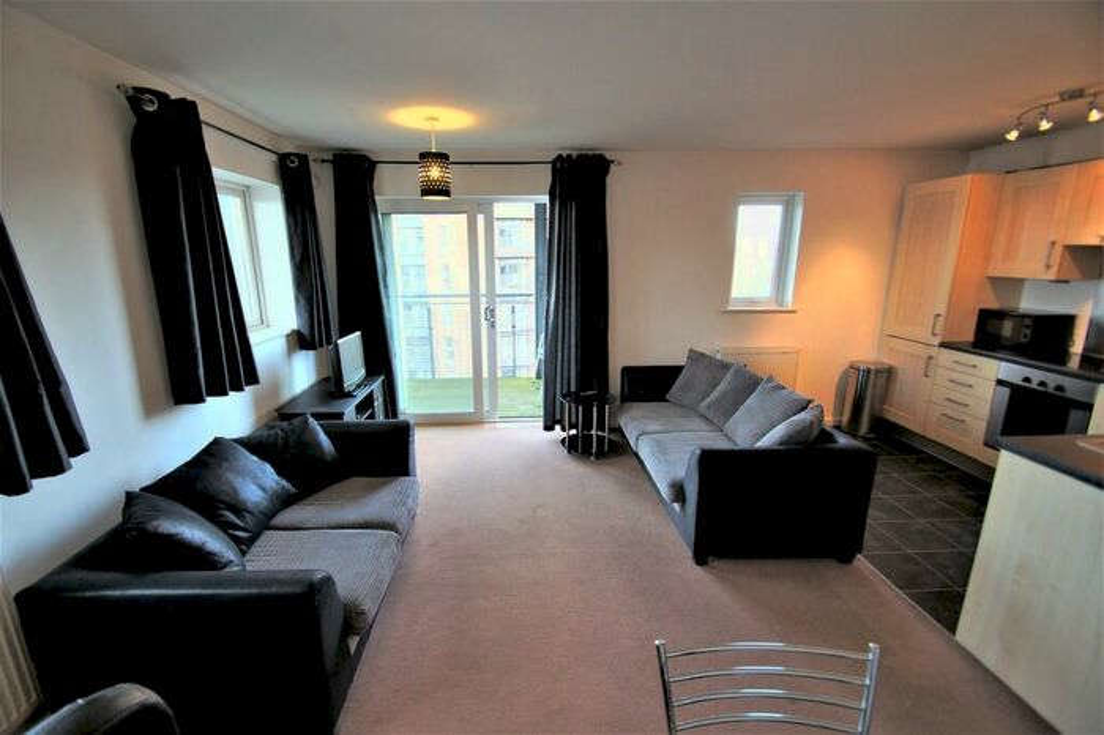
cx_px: 552
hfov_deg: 100.4
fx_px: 460
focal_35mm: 15
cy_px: 368
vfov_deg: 77.3
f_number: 3.5
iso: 200
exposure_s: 1/30
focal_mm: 10
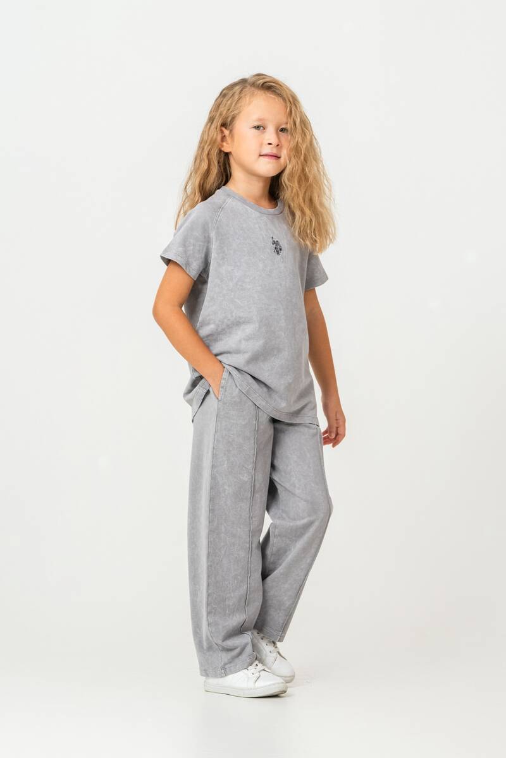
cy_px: 379
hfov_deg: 11.3
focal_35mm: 121
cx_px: 253
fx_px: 2551
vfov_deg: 16.9
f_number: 7.1
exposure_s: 1/125
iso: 160
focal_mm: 121
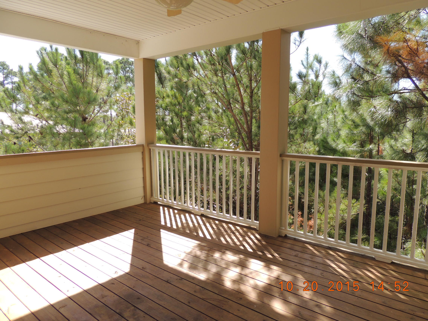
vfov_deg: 56.8
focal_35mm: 24
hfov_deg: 71.6
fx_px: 297
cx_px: 214
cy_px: 160
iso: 100
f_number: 3
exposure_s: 1/400
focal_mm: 4.3
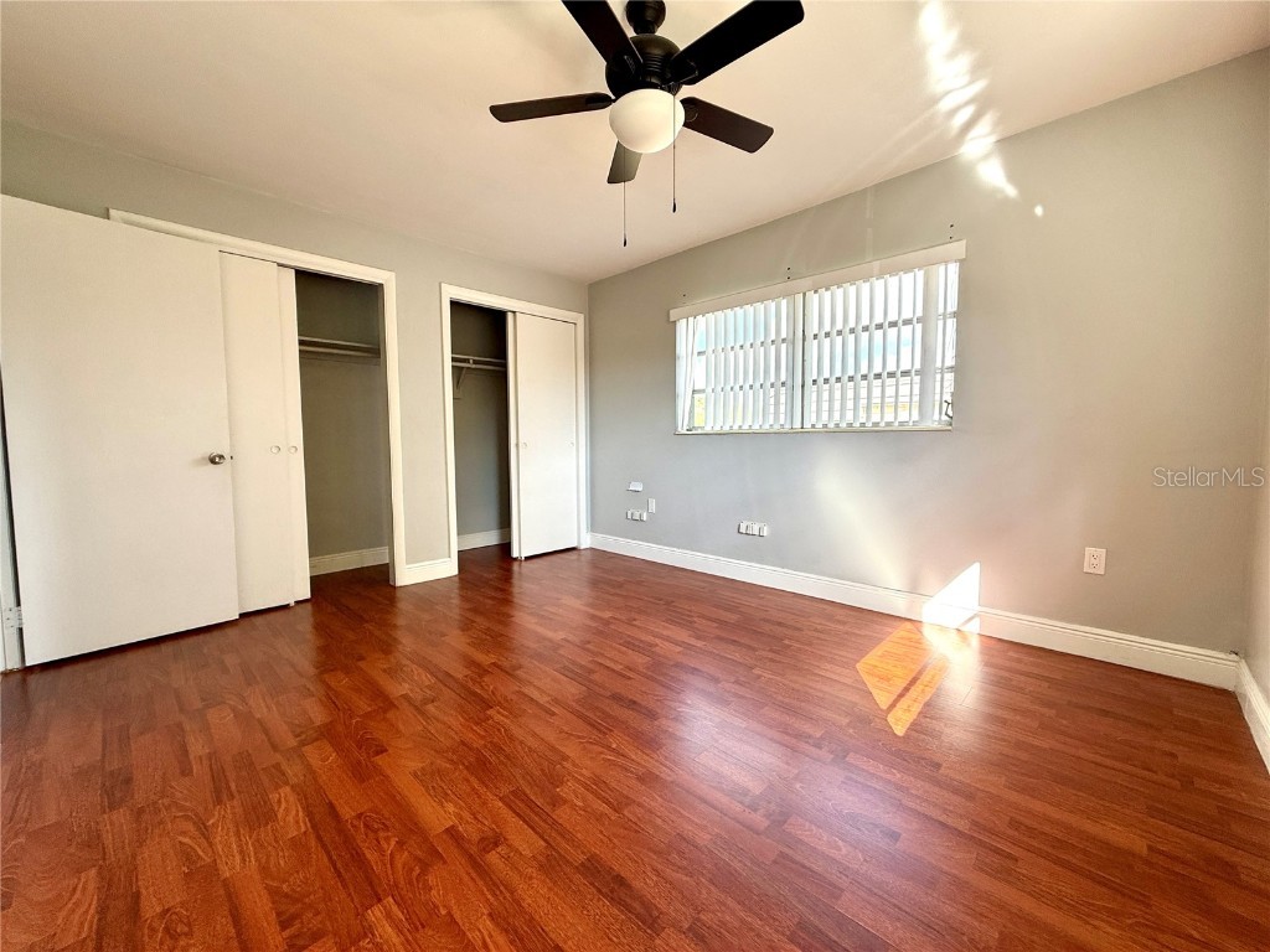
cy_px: 476
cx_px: 635
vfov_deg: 85.7
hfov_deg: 102.1
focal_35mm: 14
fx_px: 514
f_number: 2.2
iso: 64
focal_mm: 2.22
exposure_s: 1/206
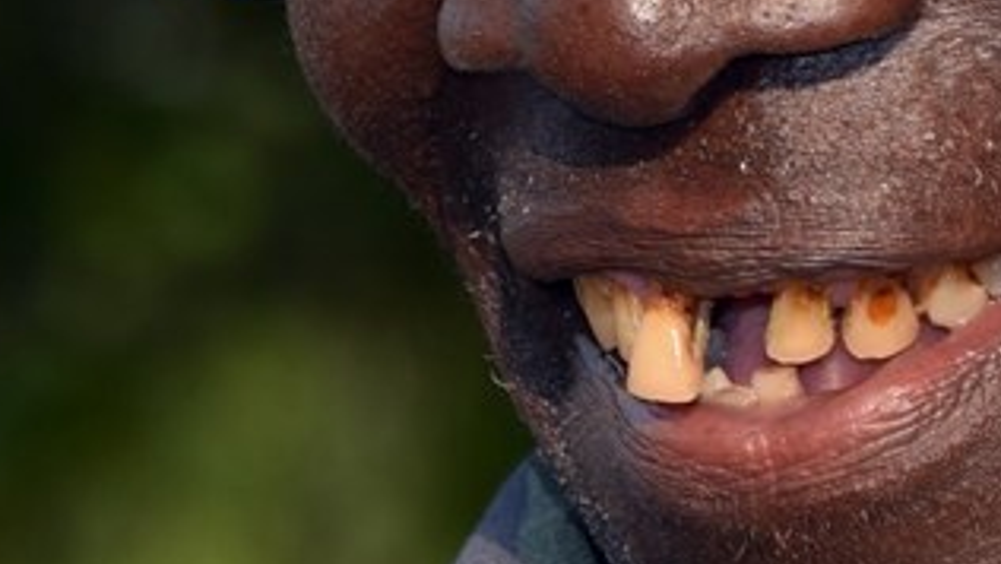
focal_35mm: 478
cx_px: 786
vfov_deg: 2.5
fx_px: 12692
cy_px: -127
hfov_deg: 4.5
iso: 100
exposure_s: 1/200
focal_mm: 80
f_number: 7.1
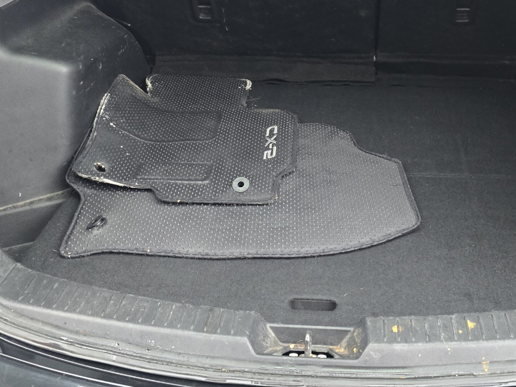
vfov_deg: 33.5
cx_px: 300
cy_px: 49
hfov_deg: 45.6
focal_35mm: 41
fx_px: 611
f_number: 1.7
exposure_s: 1/120
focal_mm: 6.3
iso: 1000
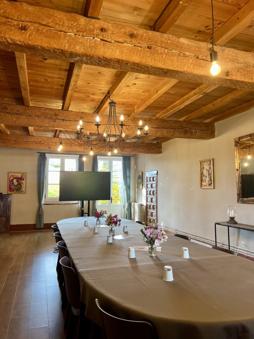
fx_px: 254
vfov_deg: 67.3
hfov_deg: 53.1
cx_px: 127
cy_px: 170
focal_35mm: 26
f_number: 1.5
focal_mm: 5.7
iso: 100
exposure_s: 1/100
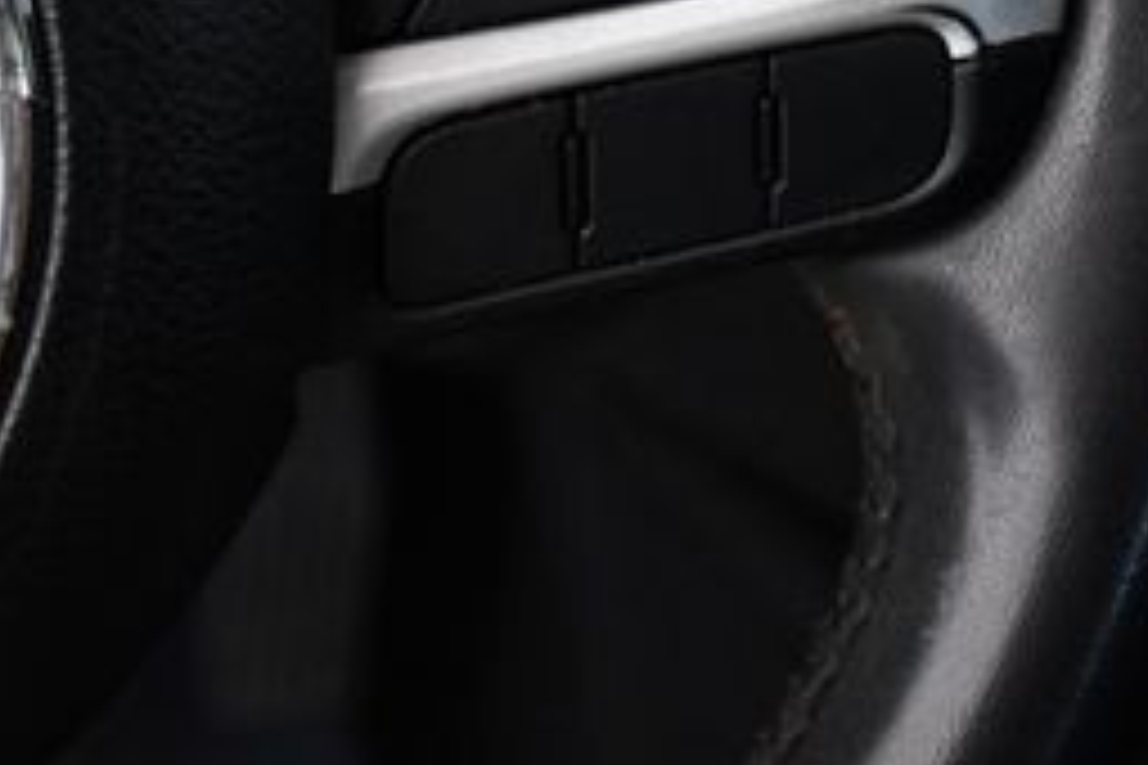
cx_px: 752
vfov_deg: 9.5
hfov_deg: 14.3
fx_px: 4560
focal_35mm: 143
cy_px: -72
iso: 2500
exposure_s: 1/125
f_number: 5.6
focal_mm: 38
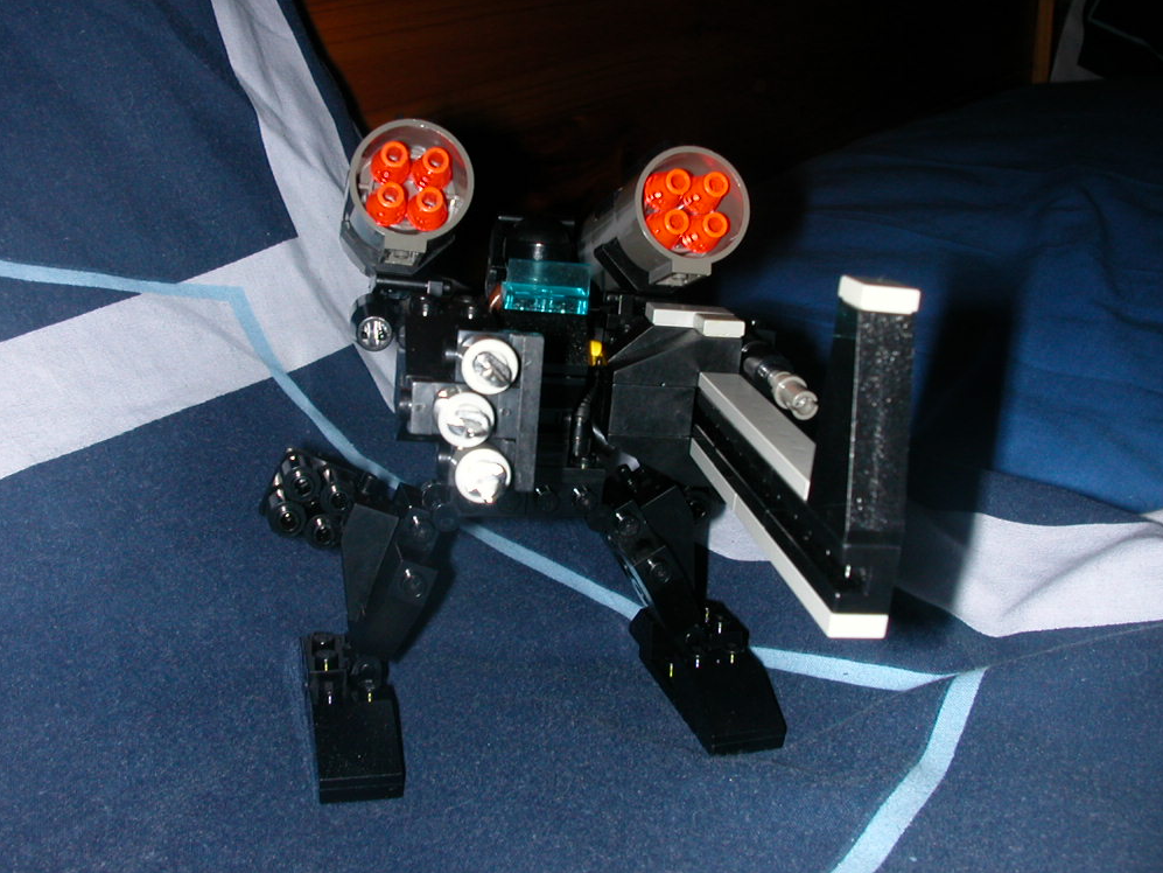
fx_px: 1277
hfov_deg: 49.0
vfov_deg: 37.7
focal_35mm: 38
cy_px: 426
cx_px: 572
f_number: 4.5
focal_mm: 5.6
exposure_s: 1/59.9
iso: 100
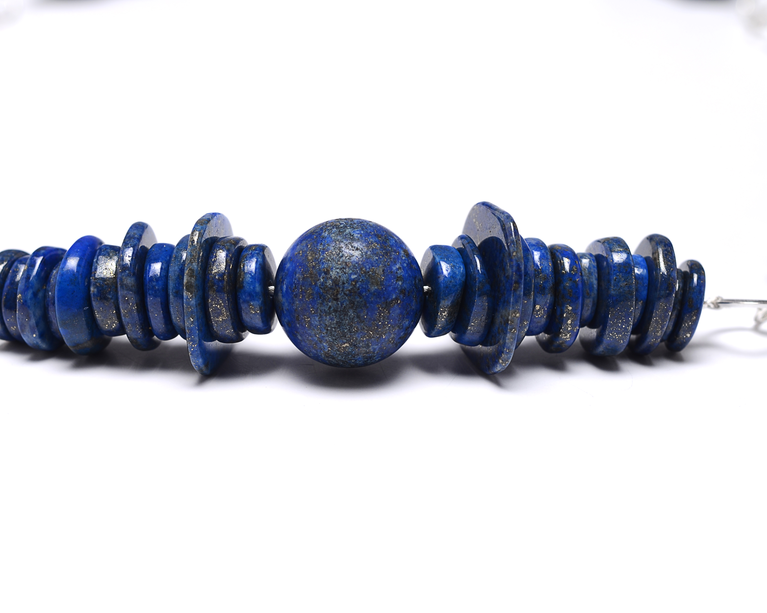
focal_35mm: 102
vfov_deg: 15.1
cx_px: 344
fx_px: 2315
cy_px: 307
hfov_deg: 18.8
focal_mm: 60
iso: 100
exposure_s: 1/80
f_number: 9
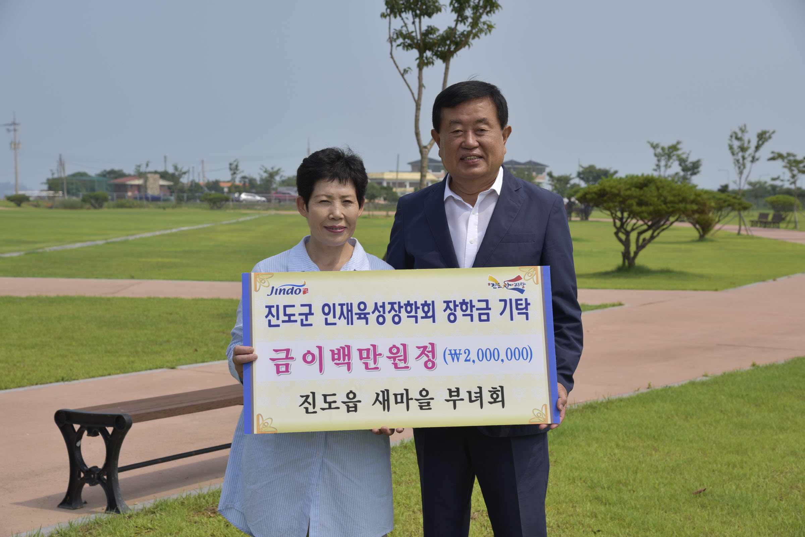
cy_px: 268
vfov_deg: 21.9
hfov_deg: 32.4
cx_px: 402
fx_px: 1387
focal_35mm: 62
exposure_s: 1/160
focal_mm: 62
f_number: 9
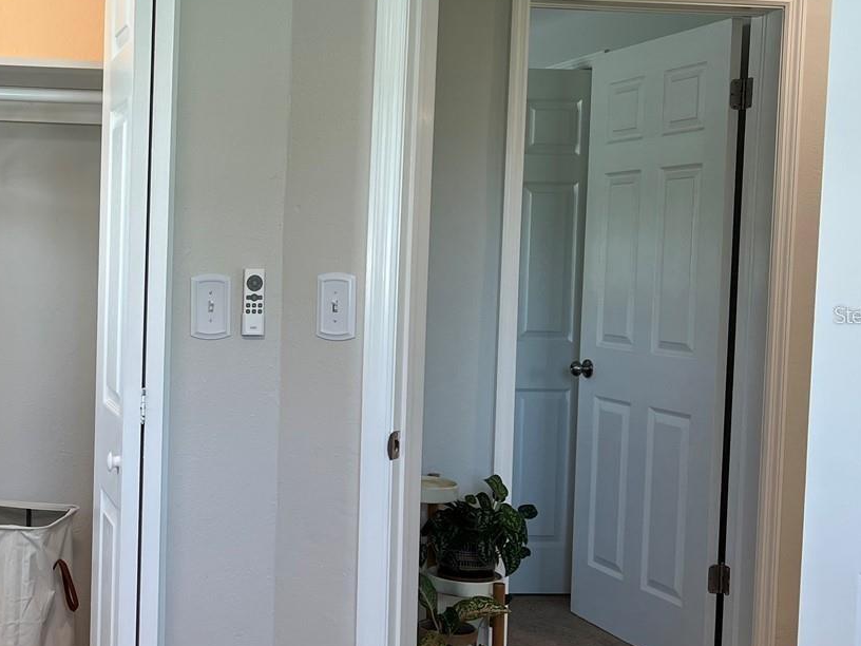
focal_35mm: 51
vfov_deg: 28.6
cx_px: 90
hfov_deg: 35.3
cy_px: 315
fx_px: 1269
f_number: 1.5
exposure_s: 1/120
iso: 64
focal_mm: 5.7
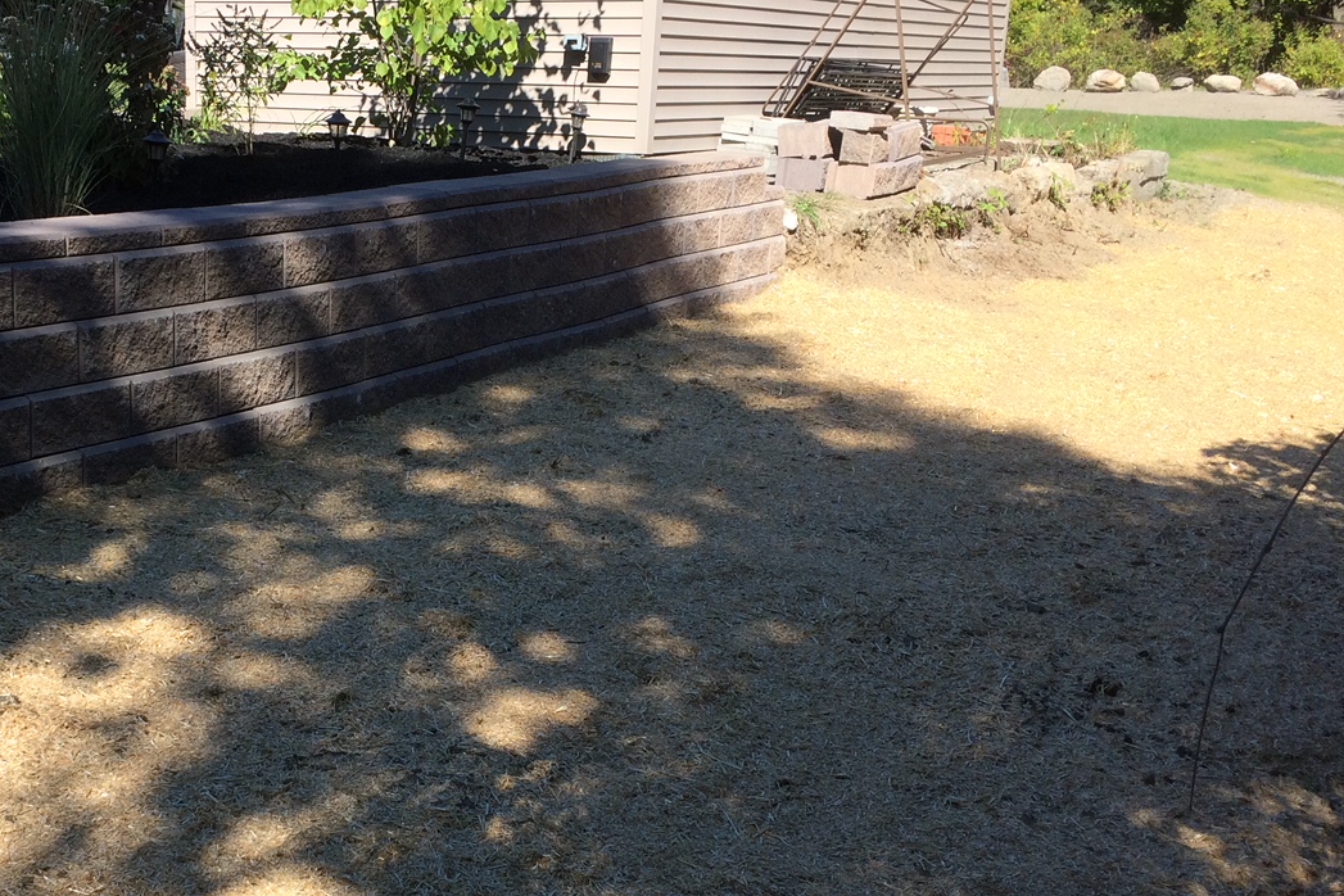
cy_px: 590
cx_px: 381
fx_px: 1755
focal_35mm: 47
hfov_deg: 41.0
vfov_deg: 28.5
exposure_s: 1/1053
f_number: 2.2
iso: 32
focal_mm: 4.15
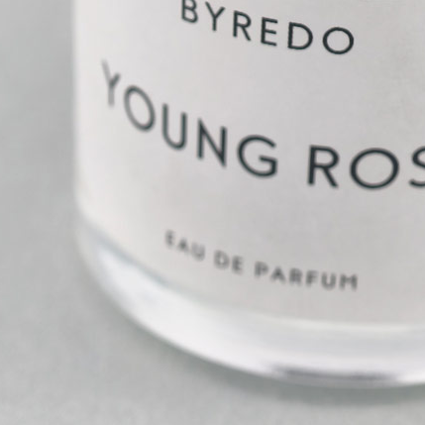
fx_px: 2806
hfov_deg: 8.6
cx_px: 99
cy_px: 388
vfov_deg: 8.6
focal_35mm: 202
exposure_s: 1/160
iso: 125
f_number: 2.67
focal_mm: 22.48
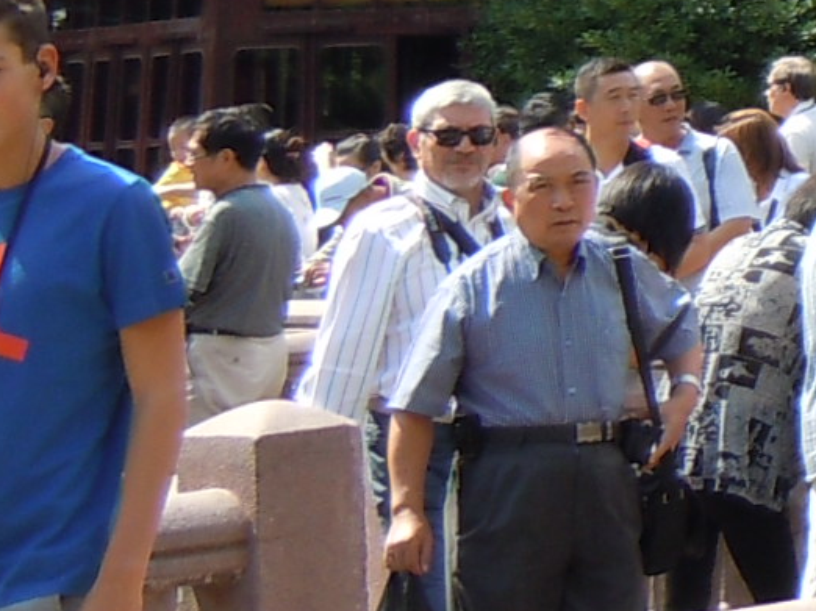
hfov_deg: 11.9
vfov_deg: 9.6
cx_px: 1616
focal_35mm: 149
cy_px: -405
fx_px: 3511
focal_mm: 5.4
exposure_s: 1/320
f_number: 3.5
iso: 100
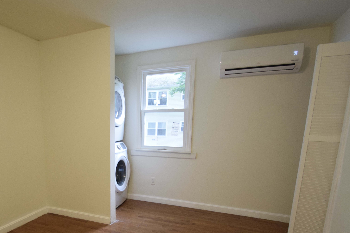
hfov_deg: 76.0
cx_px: 116
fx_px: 214
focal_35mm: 22
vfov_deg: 55.5
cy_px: 163
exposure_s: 1/60
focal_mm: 10
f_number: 3.5
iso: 1000
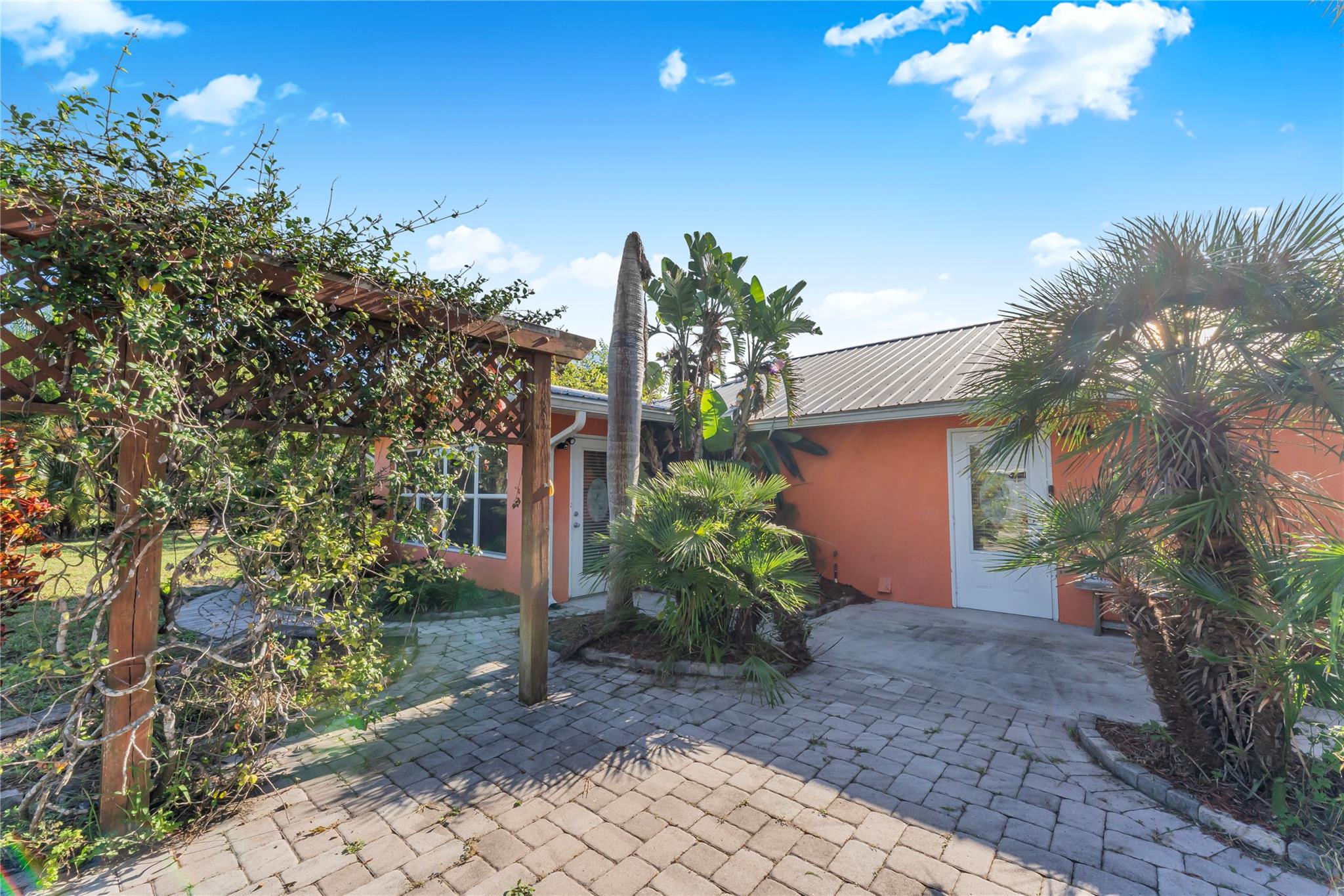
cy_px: 448
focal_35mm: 14
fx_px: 523
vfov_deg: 81.2
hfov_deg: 104.3
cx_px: 672
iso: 400
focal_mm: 14
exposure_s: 1/160
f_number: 18
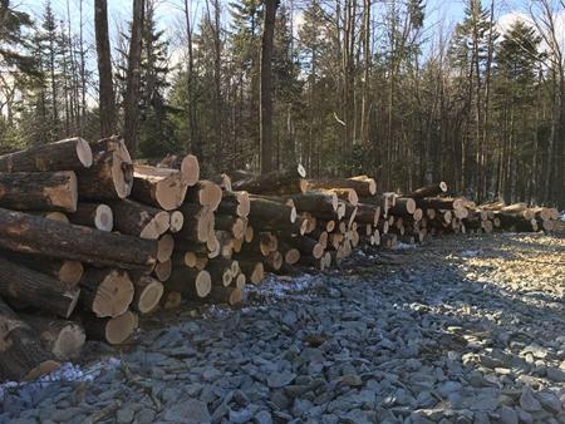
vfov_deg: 48.3
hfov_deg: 61.6
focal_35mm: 29
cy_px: 212
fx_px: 474
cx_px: 282
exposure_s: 1/353
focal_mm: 4.15
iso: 25
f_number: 2.2
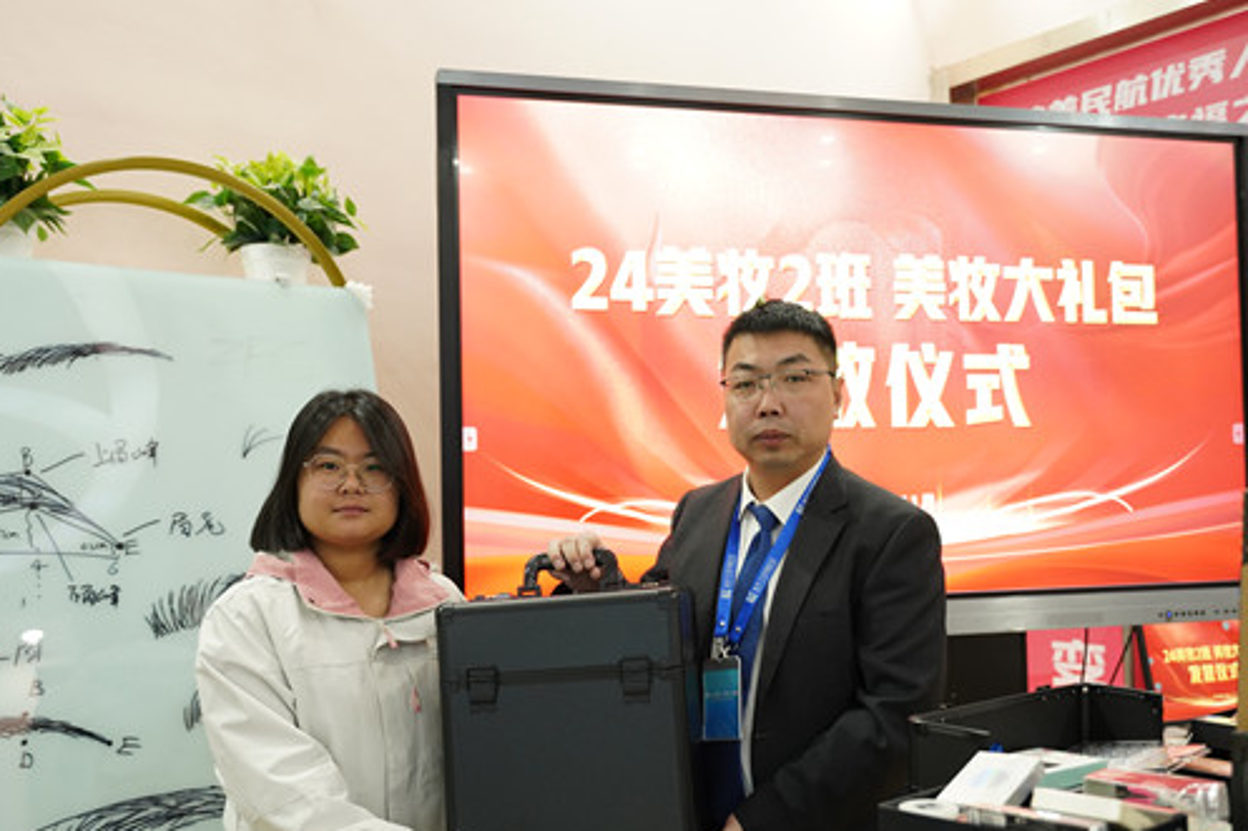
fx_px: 1234
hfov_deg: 53.7
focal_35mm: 36
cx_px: 635
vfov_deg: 37.2
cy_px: 462
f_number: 2.8
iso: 2000
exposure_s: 1/100
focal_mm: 29.5
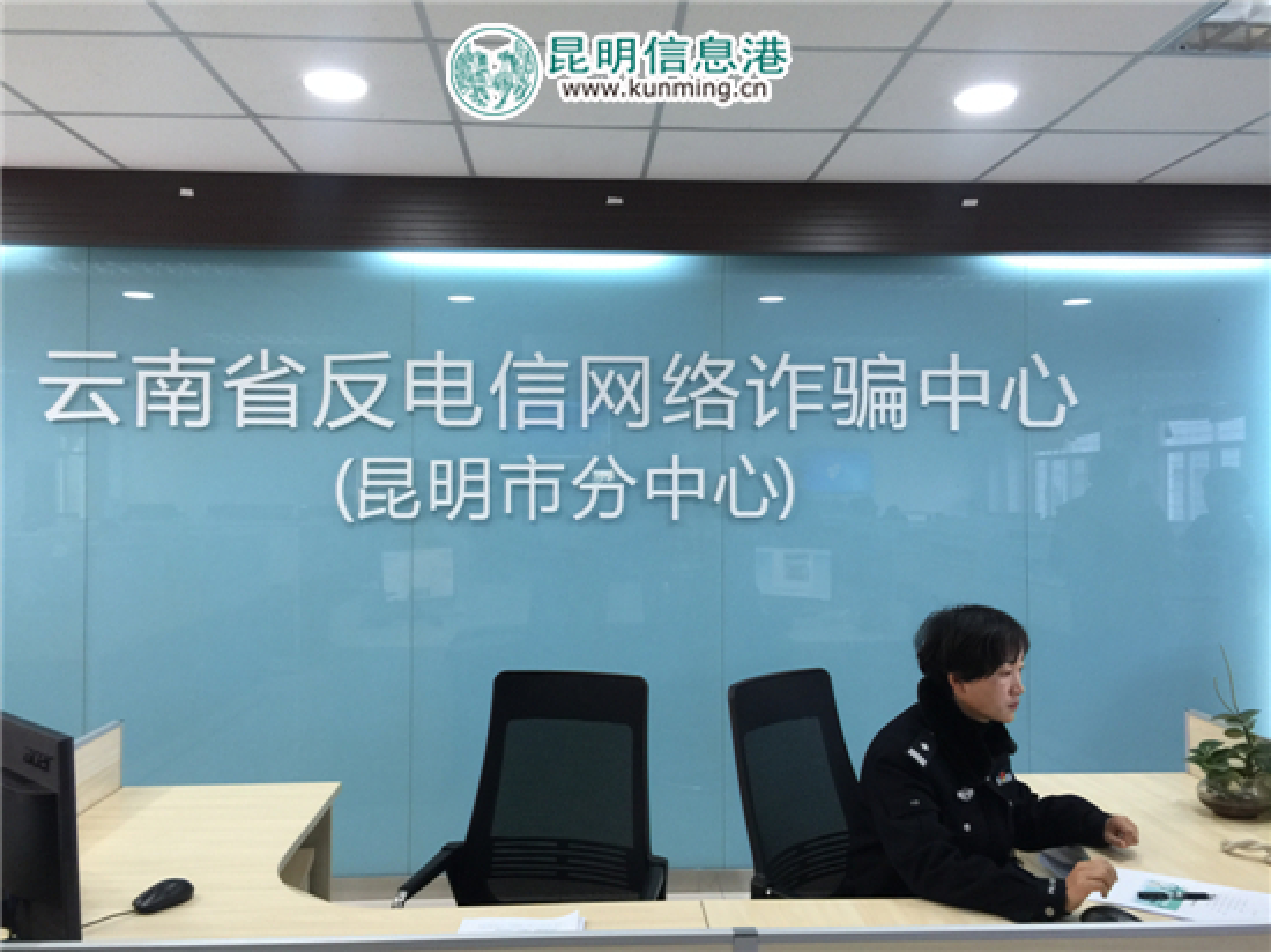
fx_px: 1064
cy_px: 476
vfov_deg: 48.2
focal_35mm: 29
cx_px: 636
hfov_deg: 61.7
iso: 64
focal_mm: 4.15
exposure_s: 1/33
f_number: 2.2
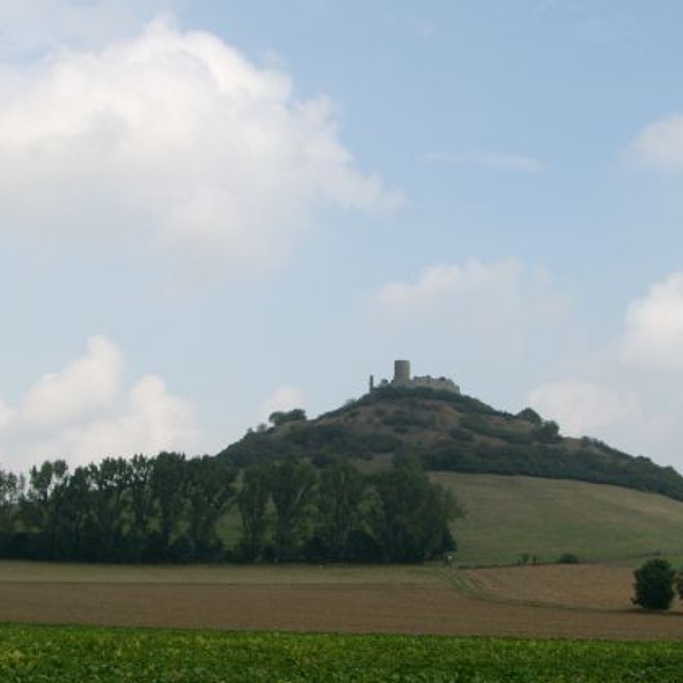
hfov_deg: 22.7
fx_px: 1697
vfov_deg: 22.8
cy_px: 380
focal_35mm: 76
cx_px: 398
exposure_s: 1/842
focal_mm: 9.29
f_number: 4
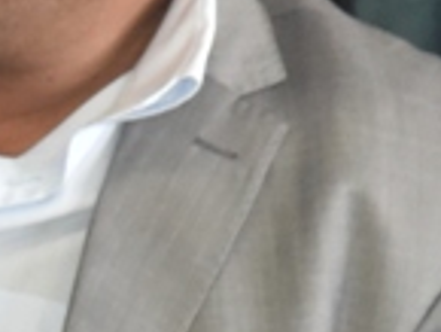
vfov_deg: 2.7
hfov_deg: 3.5
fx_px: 7076
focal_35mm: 555
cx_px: -1080
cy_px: 565
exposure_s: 1/250
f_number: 7.1
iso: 3200
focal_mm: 82
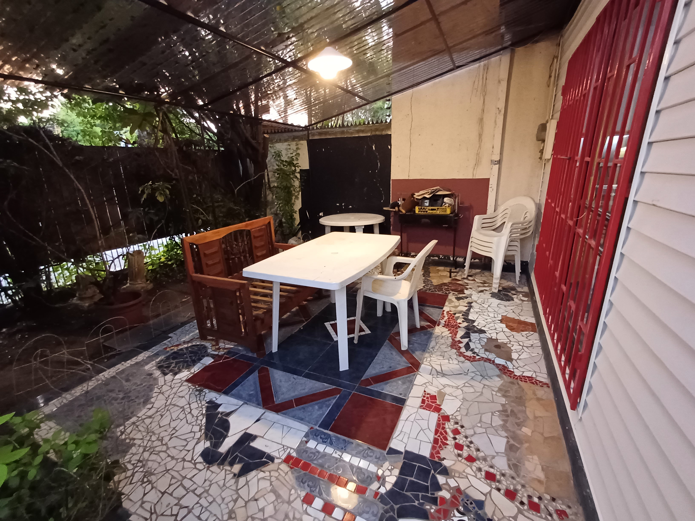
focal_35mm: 16
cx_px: 348
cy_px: 260
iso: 500
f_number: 2.2
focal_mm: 1.64
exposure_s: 1/20
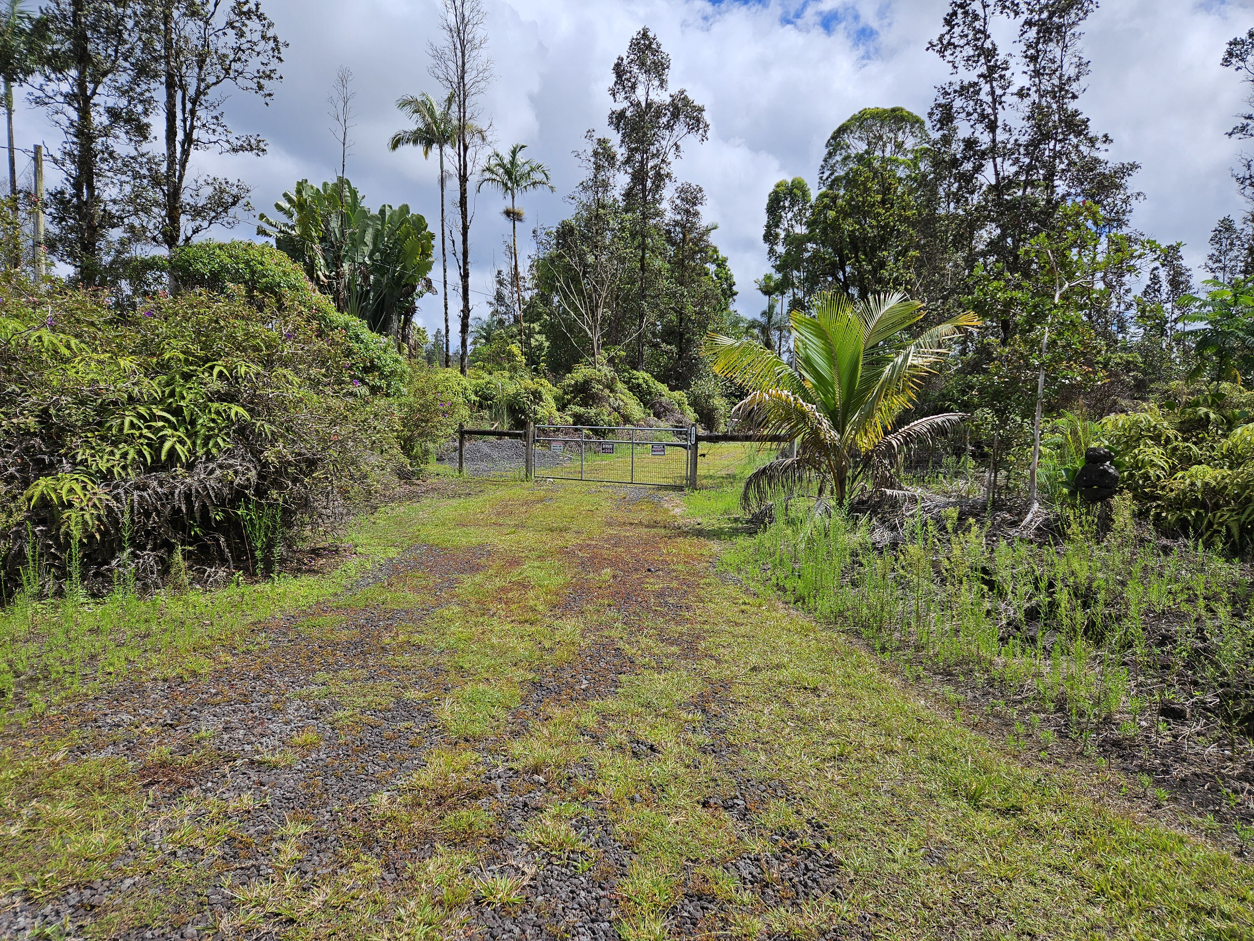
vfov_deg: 58.9
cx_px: 627
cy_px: 470
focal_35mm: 23
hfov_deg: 73.9
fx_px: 833
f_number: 1.8
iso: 25
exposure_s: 1/2635
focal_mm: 5.4
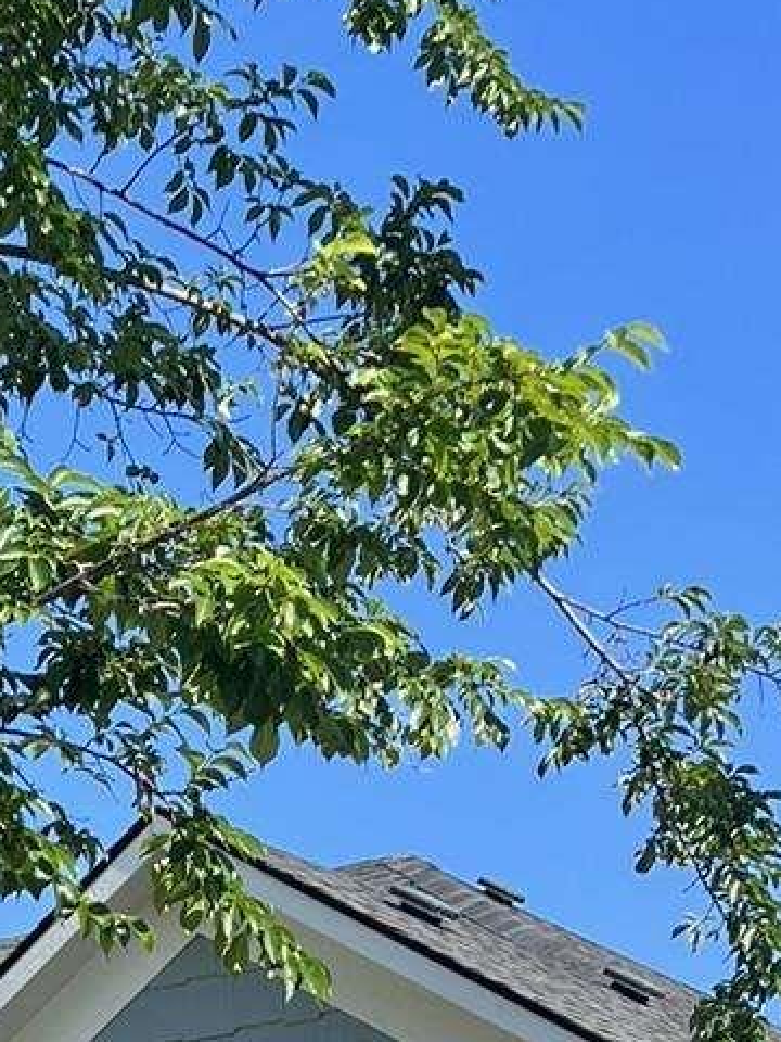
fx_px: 3339
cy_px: 1322
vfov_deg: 16.8
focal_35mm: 111
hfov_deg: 13.1
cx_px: -113
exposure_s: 1/2165
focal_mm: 5.7
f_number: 1.5
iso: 50
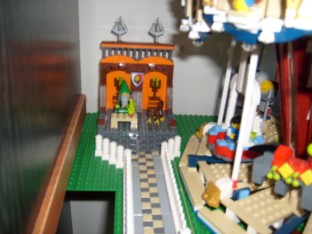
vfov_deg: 40.7
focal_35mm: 35
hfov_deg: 52.6
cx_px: 156
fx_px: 315
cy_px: 117
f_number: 2.8
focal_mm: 5.8
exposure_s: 1/45
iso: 100
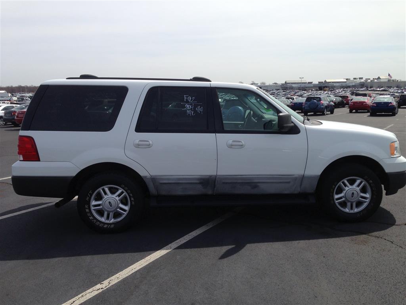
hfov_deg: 55.4
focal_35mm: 33
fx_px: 387
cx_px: 203
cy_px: 152
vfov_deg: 42.9
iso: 50
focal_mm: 4.13
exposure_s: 1/1869
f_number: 2.4
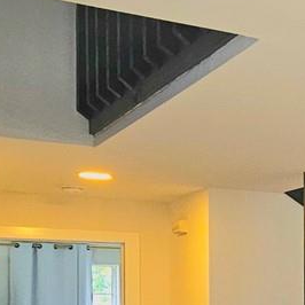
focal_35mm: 69
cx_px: 631
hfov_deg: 17.2
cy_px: 560
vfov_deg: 18.8
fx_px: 688
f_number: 2.2
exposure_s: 1/60.2
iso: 125
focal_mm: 2.2
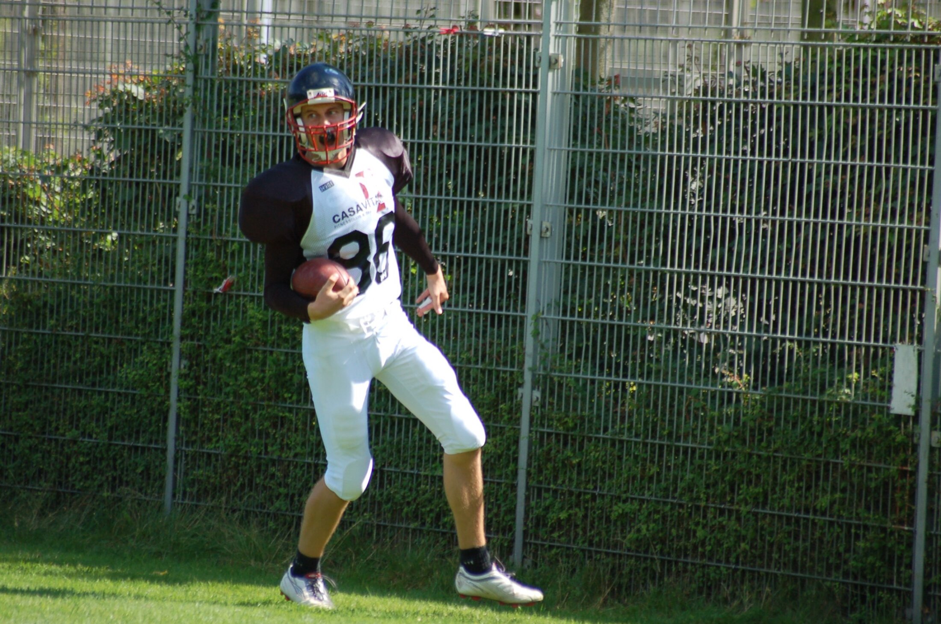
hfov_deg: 5.7
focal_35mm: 360
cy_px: 312
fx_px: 9392
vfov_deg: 3.8
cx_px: 470
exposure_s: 1/800
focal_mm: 240
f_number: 5.3
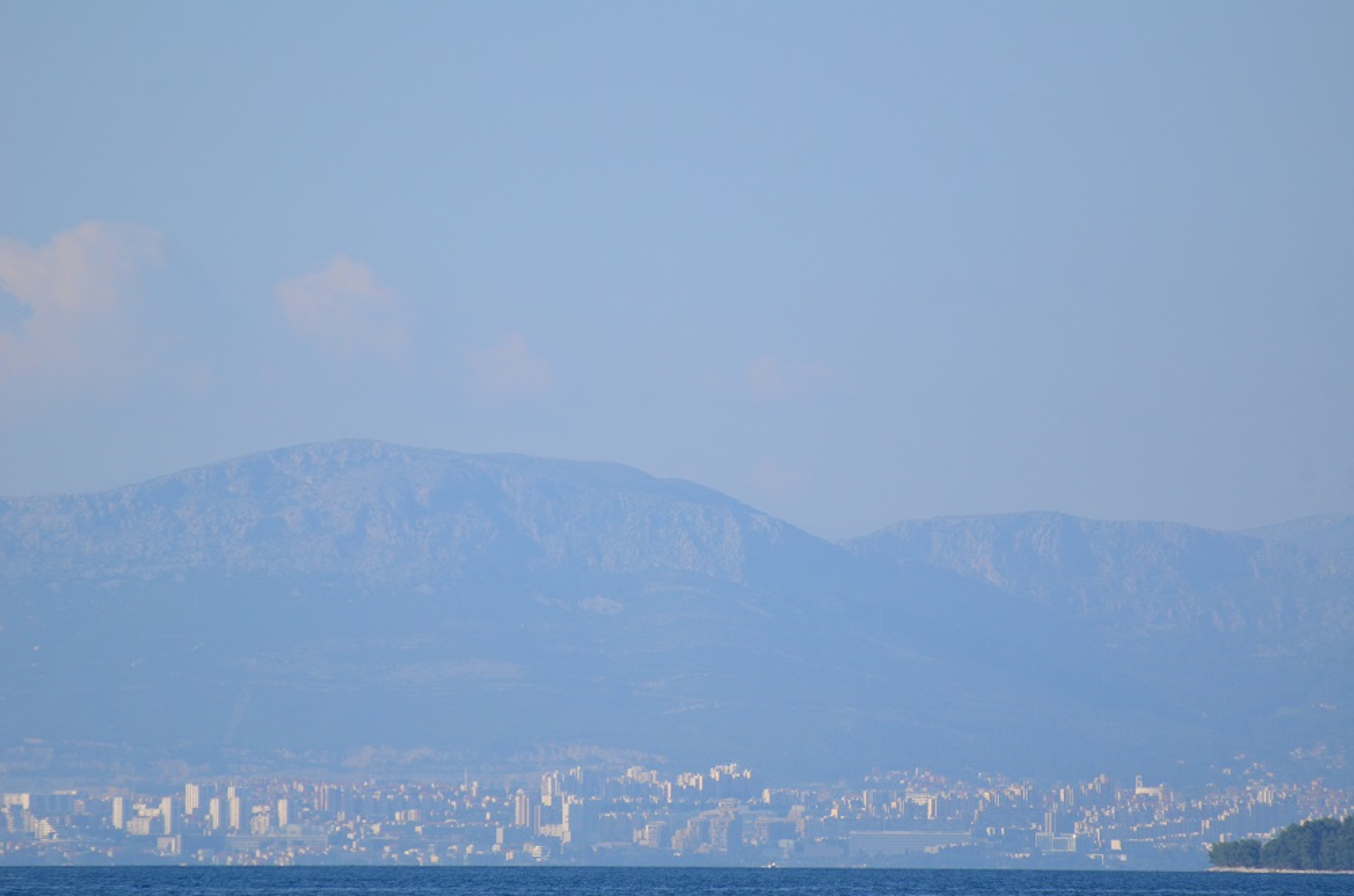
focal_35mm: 450
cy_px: 448
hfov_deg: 4.6
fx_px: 16885
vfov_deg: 3.0
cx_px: 677
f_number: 5.6
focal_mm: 300
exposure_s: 1/2000
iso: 400
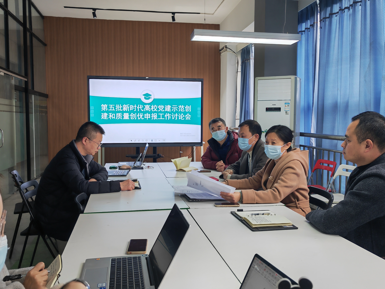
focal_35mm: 35
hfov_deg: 52.6
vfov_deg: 40.7
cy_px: 144
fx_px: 389
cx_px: 192
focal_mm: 5.52
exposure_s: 1/93
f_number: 1.9
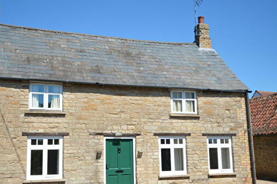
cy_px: 103
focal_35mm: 41
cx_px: 117
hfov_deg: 47.3
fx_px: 315
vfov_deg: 32.6
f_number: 7.1
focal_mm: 20
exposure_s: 1/200
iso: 100
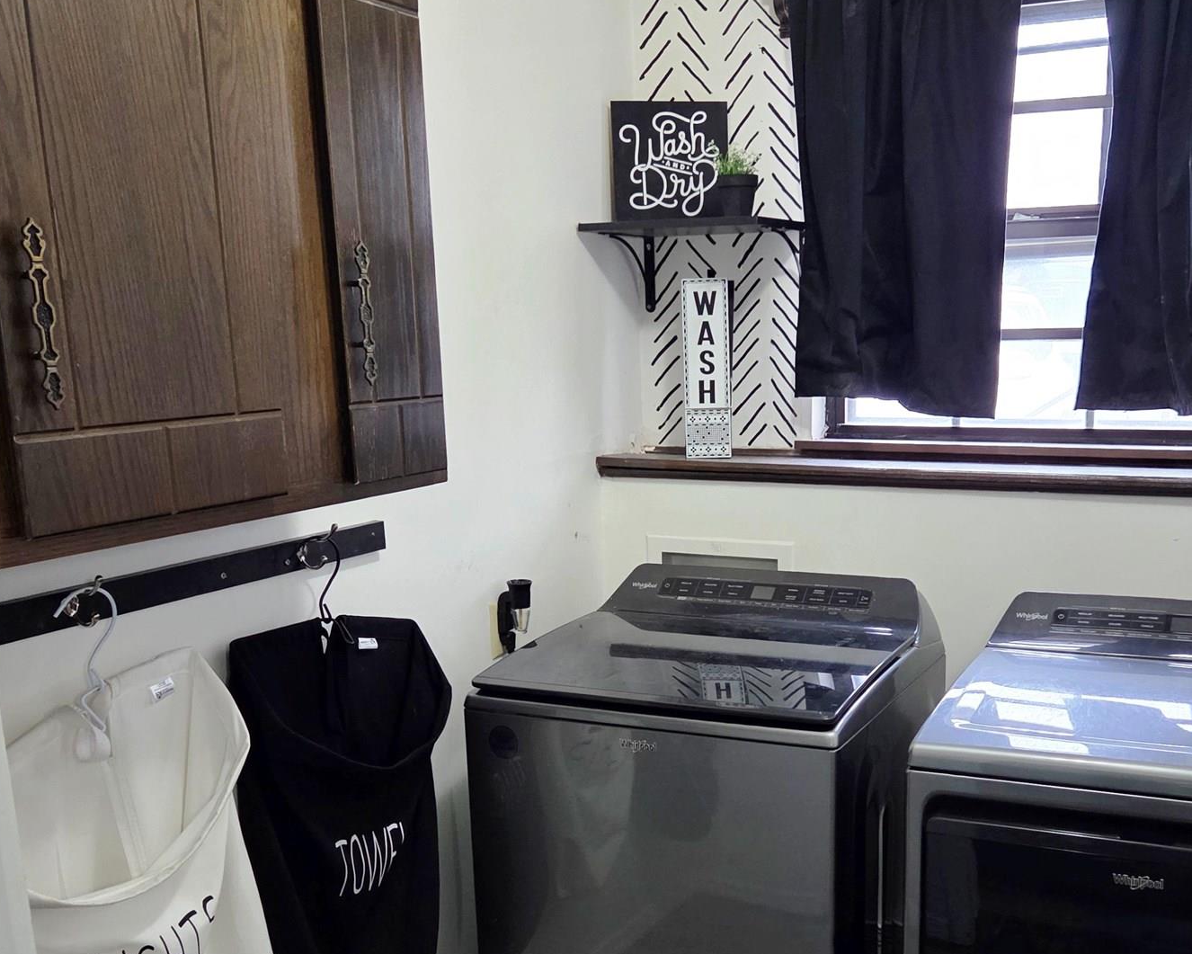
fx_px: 1376
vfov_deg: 37.6
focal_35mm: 39
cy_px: 665
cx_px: 720
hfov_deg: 46.6
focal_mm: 5.4
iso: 640
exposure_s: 1/120
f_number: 1.8
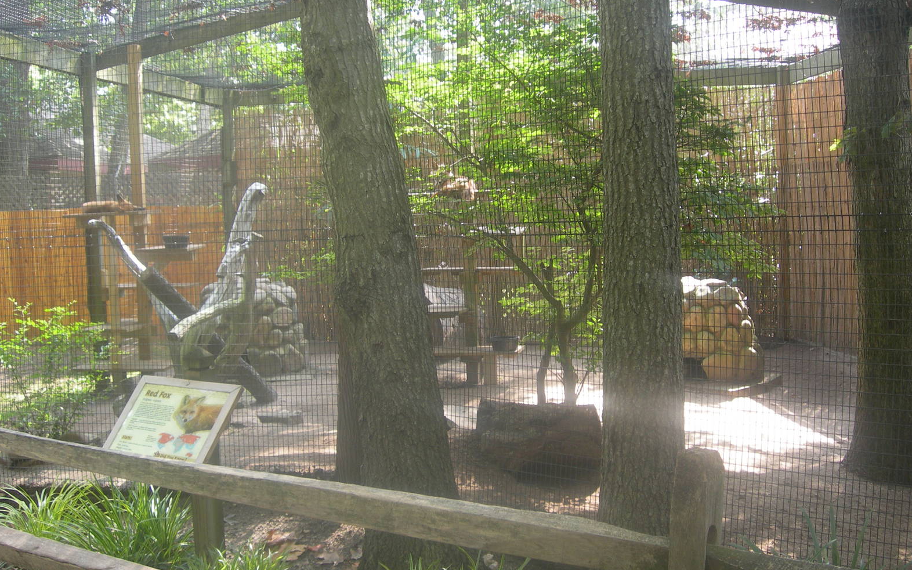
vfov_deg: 31.2
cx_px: 459
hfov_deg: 48.2
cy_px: 305
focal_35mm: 41
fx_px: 1019
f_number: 2.8
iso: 50
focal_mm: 7.8
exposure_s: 1/55
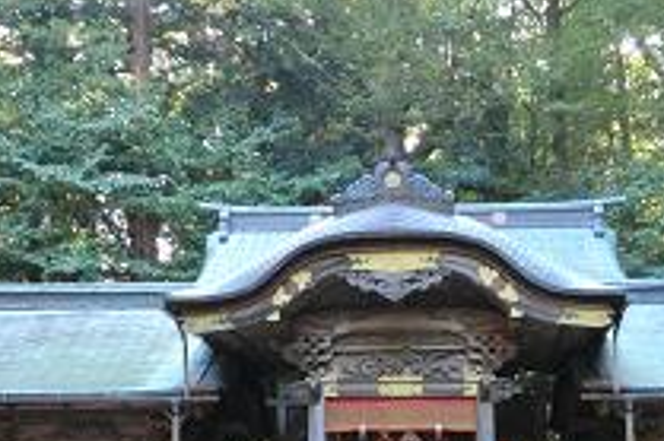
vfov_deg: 19.5
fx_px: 1272
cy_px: 362
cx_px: 396
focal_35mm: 69
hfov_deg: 29.2
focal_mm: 6.9
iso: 320
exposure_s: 1/60
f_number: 3.9
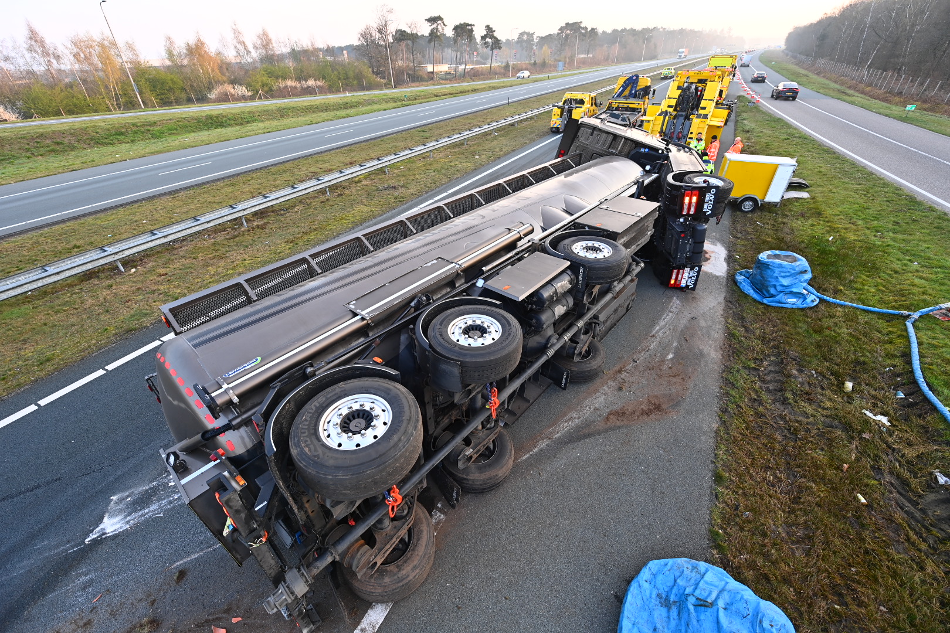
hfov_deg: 104.3
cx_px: 475
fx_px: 369
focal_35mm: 14
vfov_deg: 81.2
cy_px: 316
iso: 100
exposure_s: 1/80
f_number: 4.5
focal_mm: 14
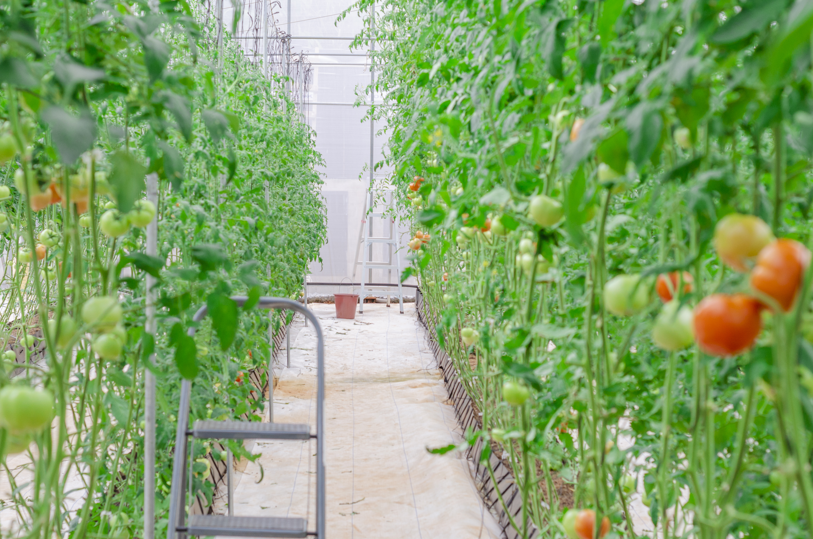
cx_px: 434
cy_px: 296
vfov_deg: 15.0
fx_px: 2051
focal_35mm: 91
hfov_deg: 22.4
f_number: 5.6
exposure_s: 1/200
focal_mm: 50
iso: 250
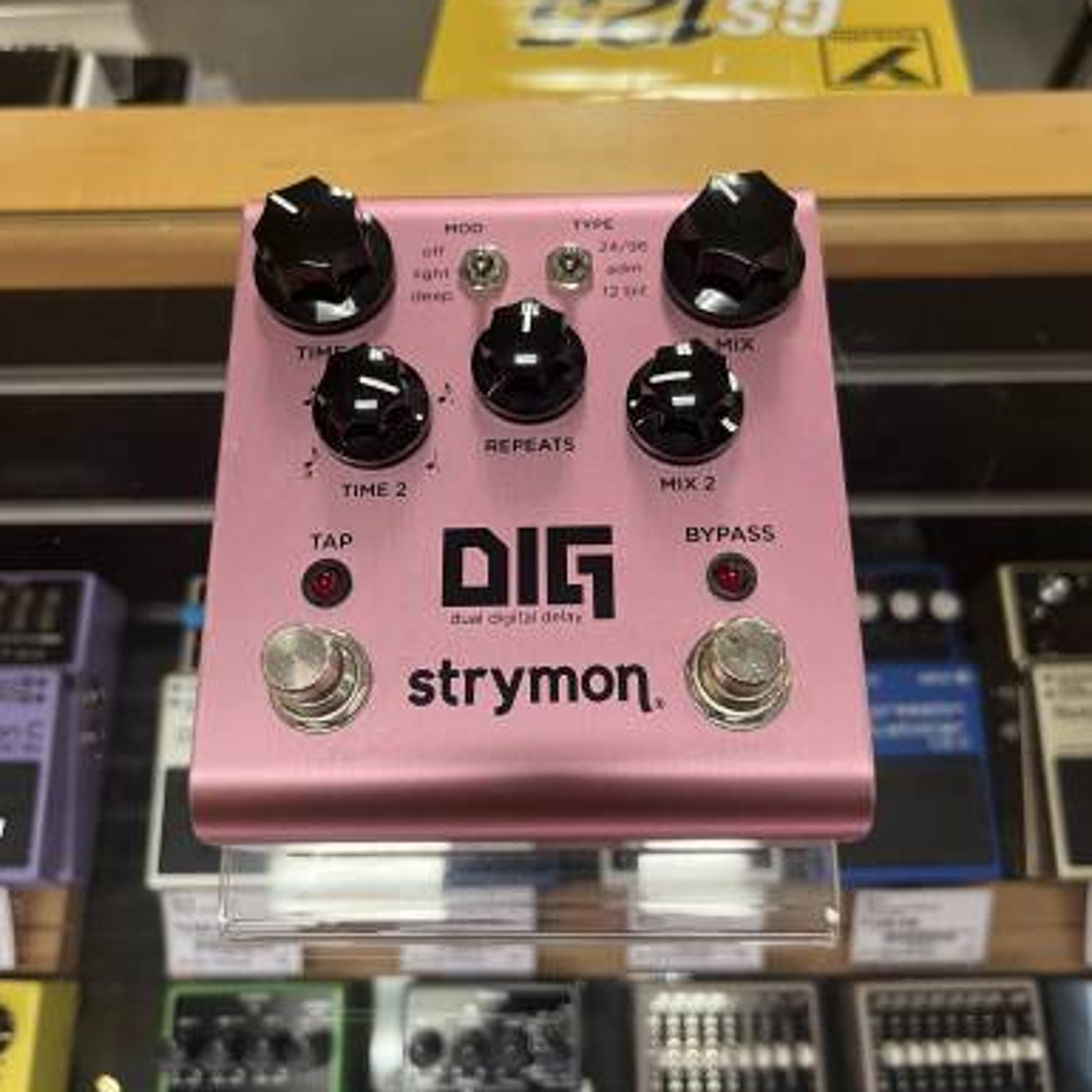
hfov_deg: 52.5
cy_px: 494
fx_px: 1106
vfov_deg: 52.4
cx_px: 545
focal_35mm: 31
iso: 100
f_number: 1.6
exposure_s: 1/60
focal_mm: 5.1
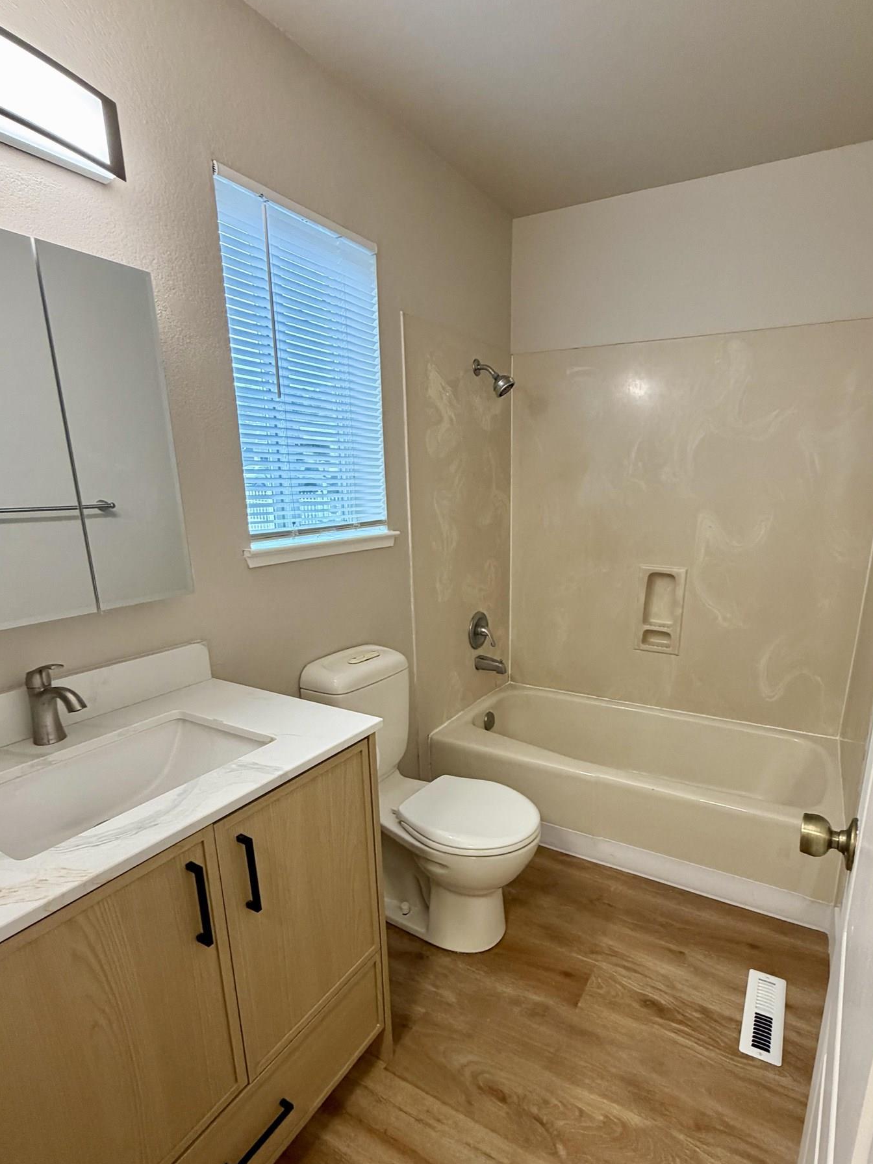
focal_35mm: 18
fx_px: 605
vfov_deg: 87.5
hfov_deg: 71.3
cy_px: 639
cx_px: 487
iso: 320
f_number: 2.2
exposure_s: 1/120
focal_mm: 2.22
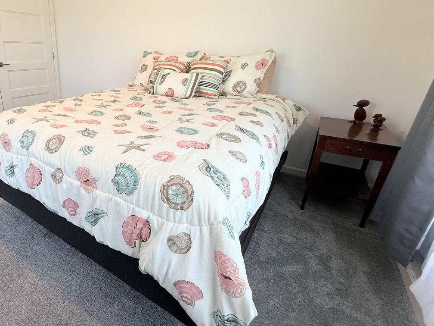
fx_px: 251
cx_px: 131
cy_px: 146
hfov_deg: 78.0
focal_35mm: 20
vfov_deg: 65.8
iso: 160
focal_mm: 2.22
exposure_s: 1/120
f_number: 2.2
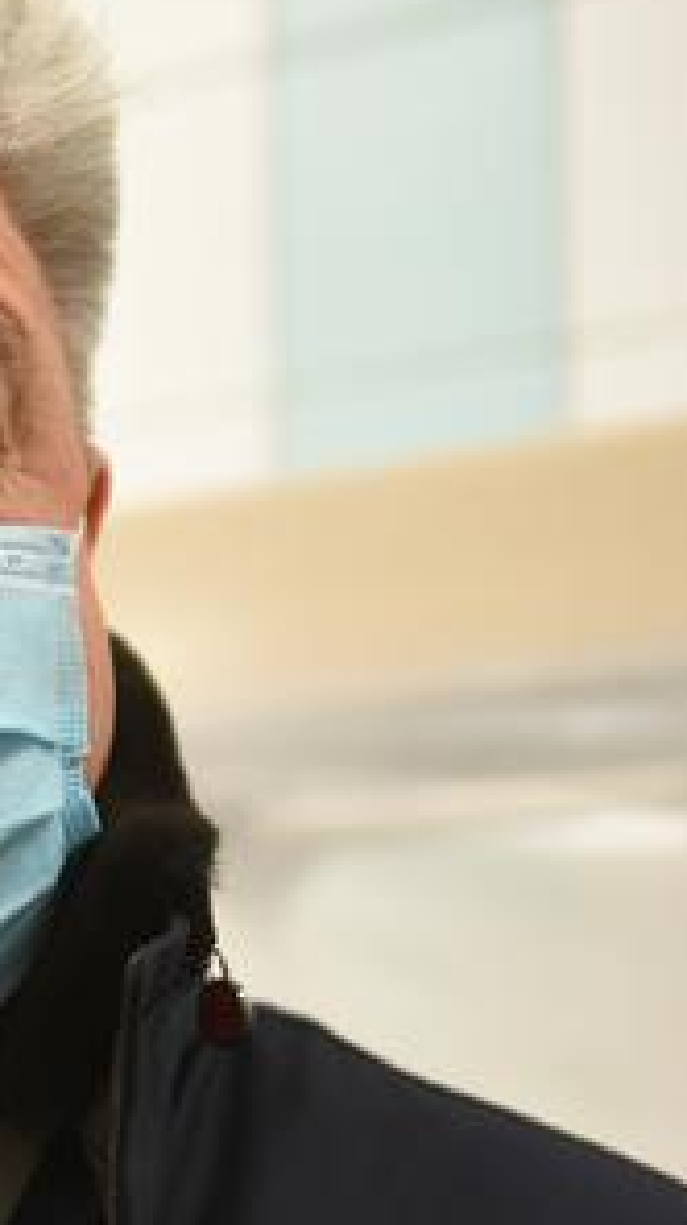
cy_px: 915
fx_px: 4966
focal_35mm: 153
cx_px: -735
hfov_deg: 7.6
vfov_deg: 14.0
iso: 800
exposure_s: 1/125
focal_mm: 48
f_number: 2.8
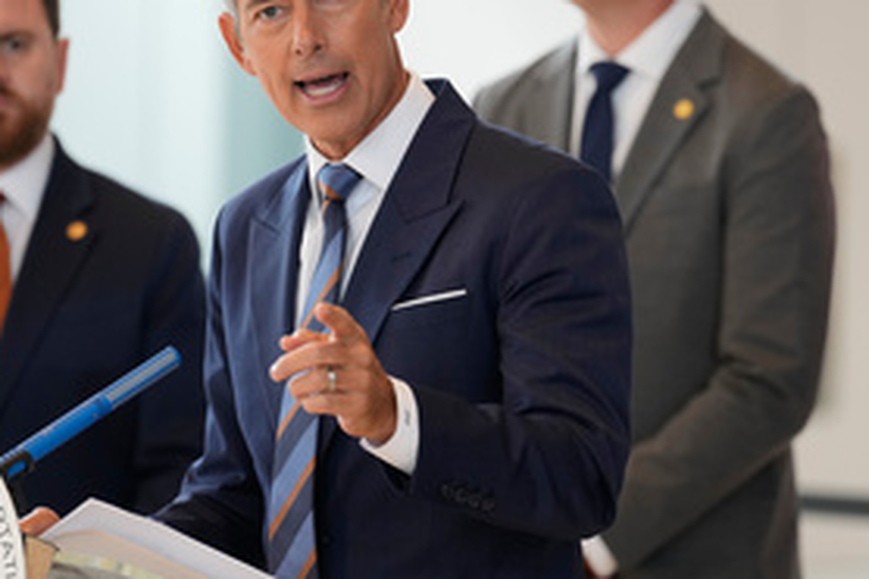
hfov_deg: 6.5
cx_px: 544
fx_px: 7599
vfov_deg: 4.4
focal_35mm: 315
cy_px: 283
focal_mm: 171
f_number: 2.8
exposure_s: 1/350
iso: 800
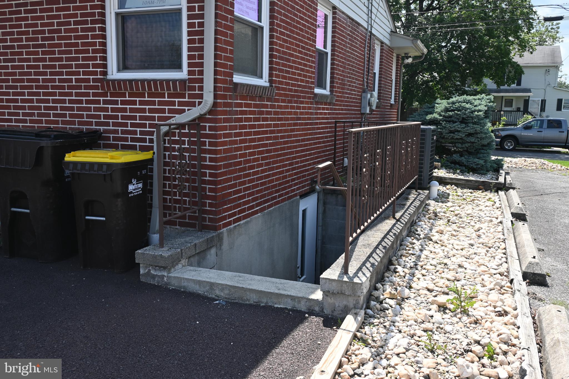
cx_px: 284
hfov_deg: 59.5
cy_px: 190
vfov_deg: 41.7
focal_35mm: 32
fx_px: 498
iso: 200
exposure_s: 1/250
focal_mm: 21
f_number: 5.6
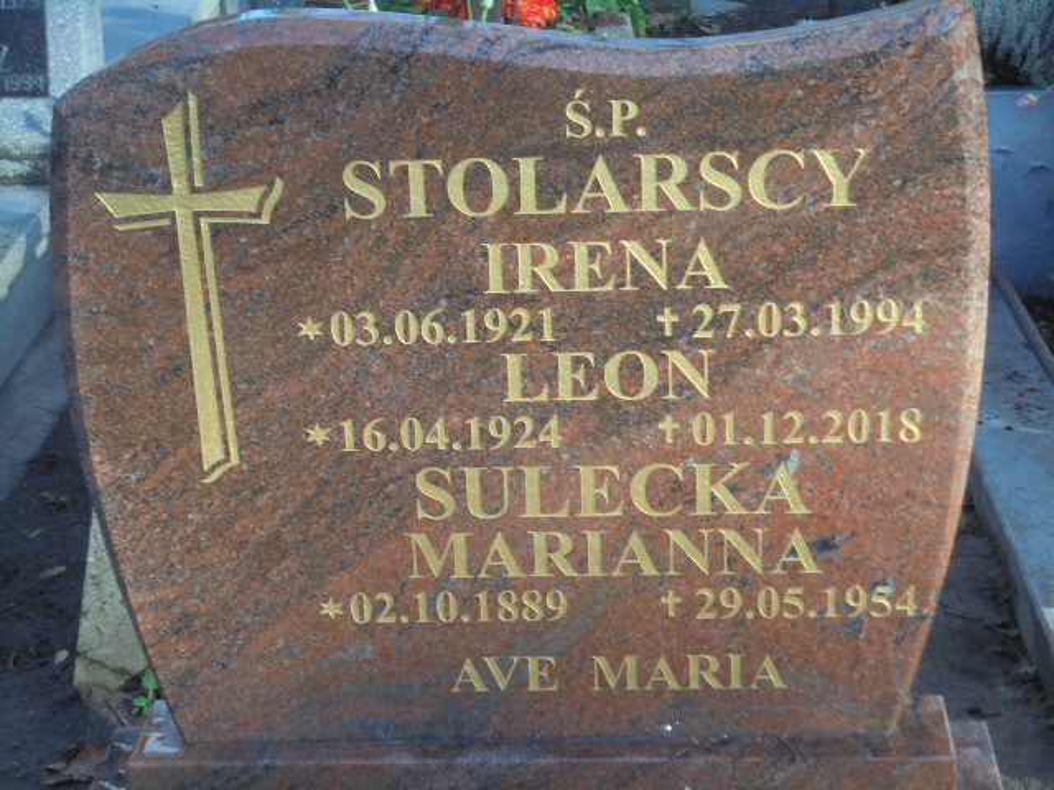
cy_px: 395
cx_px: 527
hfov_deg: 26.7
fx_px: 2223
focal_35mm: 73
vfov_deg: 20.2
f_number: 6.1
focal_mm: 13.1
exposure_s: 1/100
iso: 100
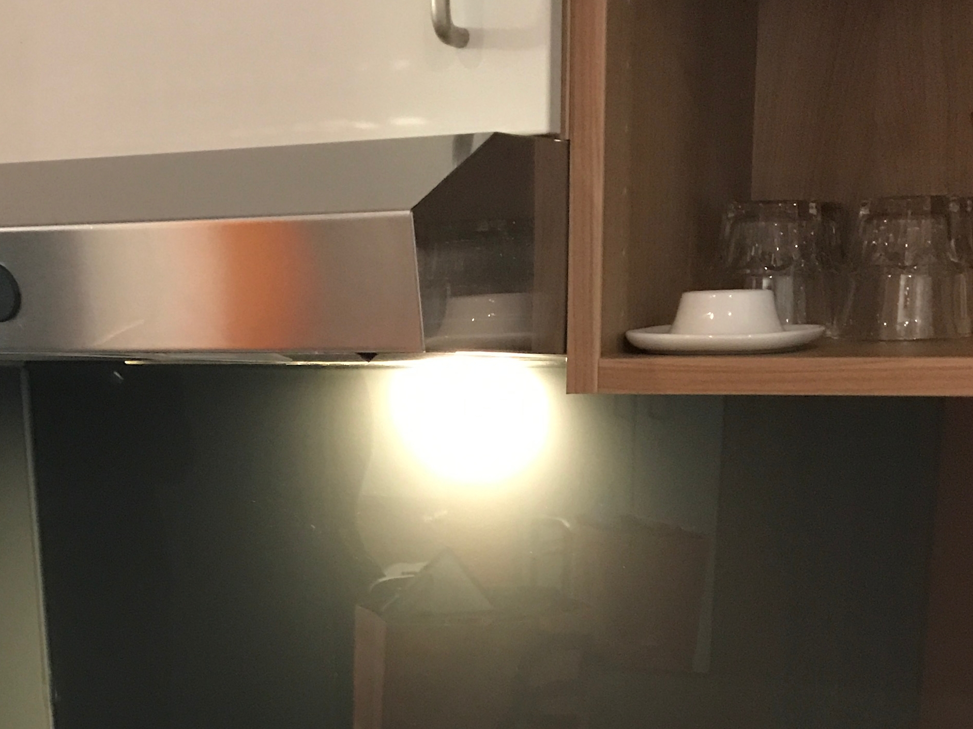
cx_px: 296
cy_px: 763
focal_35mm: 60
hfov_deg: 31.8
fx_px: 1686
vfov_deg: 23.2
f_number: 1.8
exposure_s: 1/6
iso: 100
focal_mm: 3.99
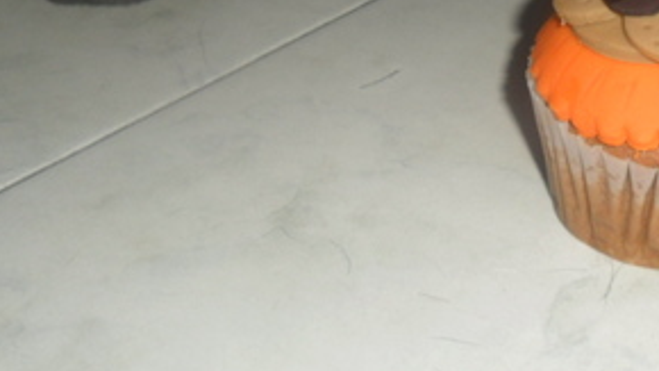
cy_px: -109
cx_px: 459
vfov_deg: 17.4
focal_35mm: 65
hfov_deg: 32.0
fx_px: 1136
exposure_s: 1/45
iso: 100
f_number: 8.9
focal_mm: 4.9
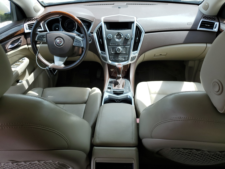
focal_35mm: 26
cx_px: 112
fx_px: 169
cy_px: 84
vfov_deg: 53.1
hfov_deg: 67.3
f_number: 1.5
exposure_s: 1/769
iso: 50
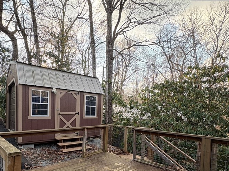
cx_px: 83
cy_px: 117
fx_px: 146
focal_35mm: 22
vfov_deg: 59.3
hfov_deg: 74.7
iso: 64
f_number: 2.2
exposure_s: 1/181
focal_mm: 2.22
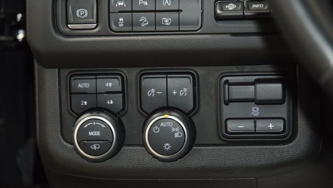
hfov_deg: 19.3
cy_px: 80
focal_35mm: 111
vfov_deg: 10.9
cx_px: 168
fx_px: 980
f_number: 4.5
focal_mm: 70
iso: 1800
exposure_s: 1/30
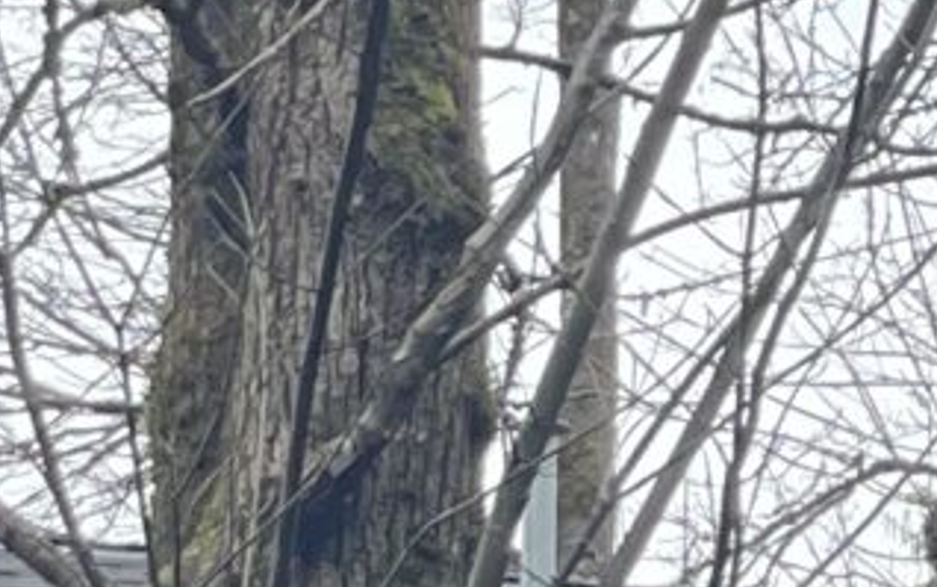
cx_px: 2690
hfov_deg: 4.6
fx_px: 11342
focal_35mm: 444
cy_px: 1799
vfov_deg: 2.9
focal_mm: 6
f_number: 2
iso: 32
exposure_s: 1/347
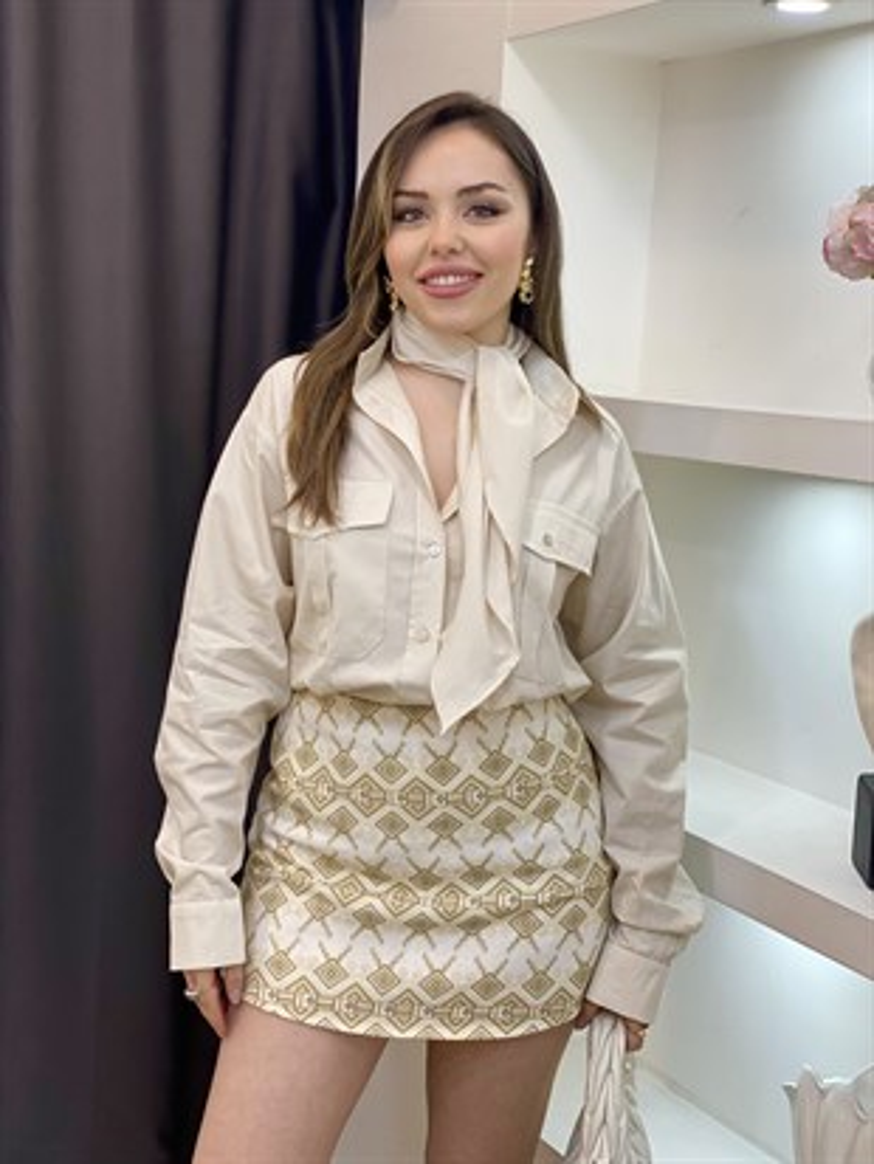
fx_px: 1750
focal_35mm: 52
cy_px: 582
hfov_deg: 28.0
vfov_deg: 36.8
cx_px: 437
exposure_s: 1/100
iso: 80
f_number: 2
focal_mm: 6
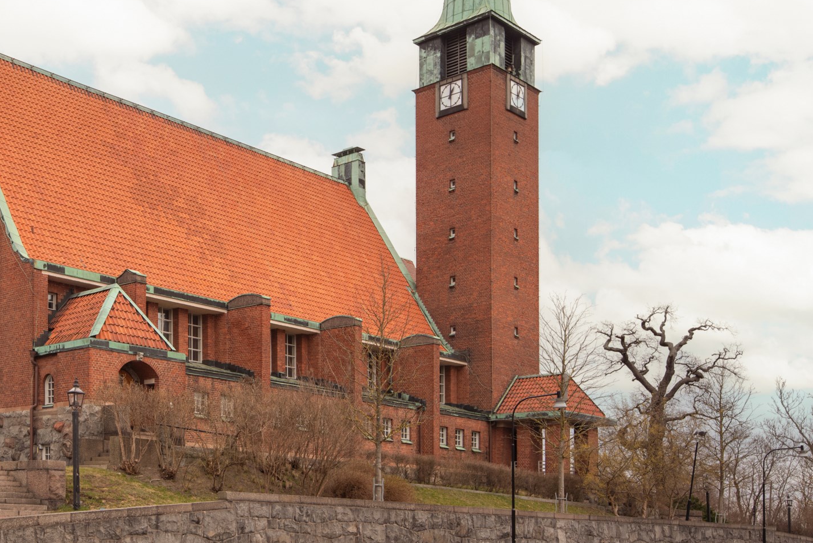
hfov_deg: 44.4
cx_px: 242
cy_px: 172
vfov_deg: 30.9
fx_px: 971
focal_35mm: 43
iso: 250
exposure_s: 1/200
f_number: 8
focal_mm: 30
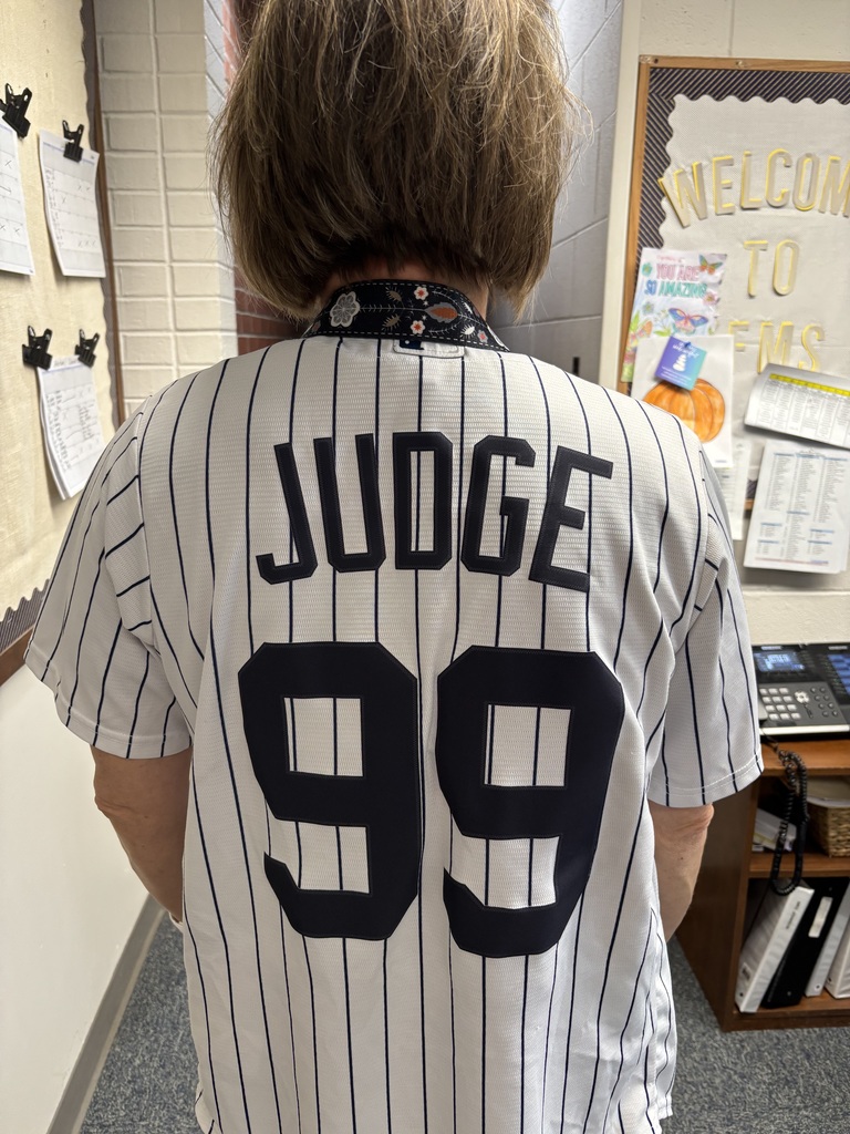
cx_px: 425
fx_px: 851
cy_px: 567
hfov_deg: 53.1
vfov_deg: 67.3
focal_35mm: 26
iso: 125
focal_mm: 5.96
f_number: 1.6
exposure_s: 1/60
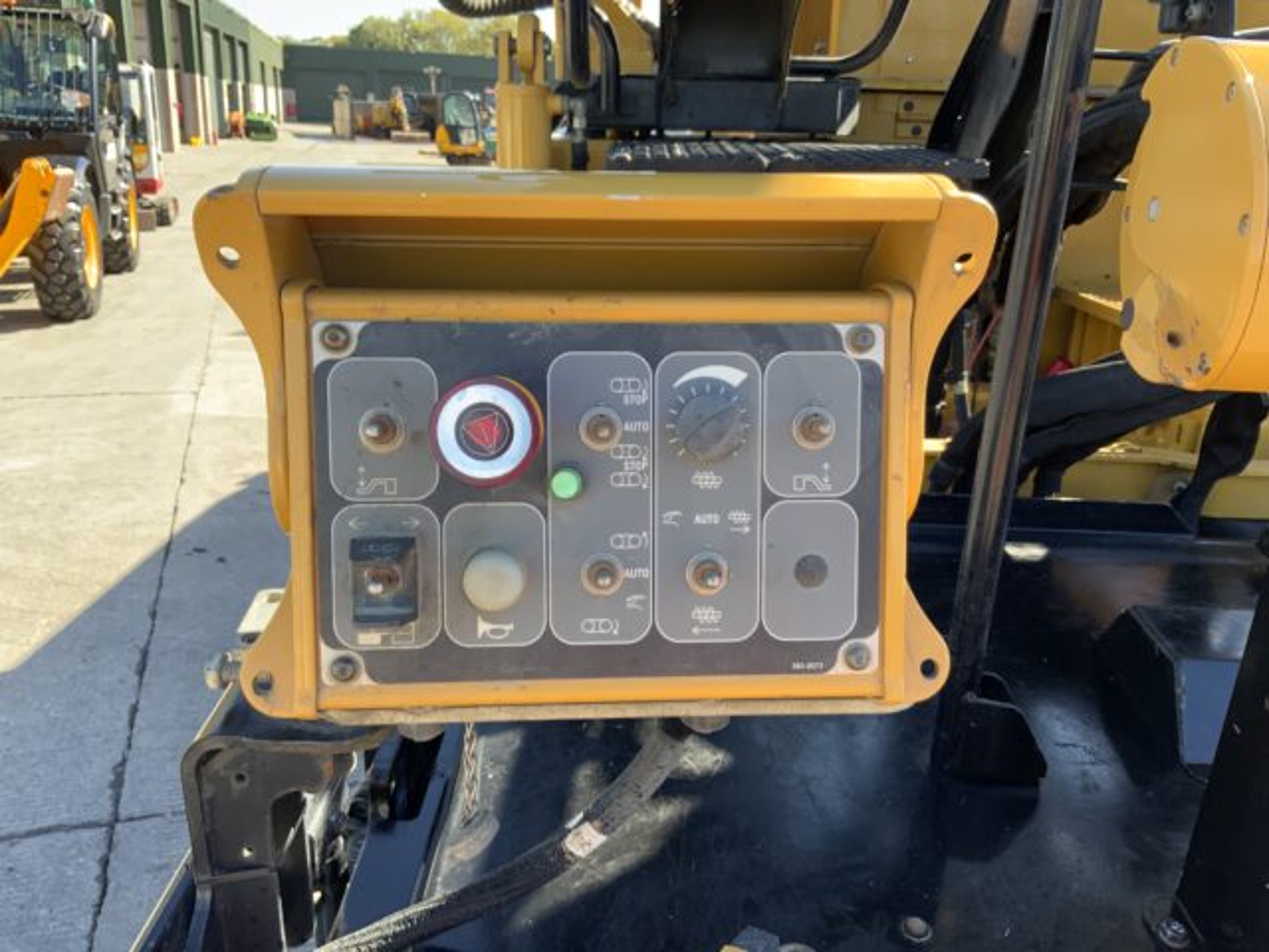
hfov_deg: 61.7
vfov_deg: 48.2
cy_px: 476
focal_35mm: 29
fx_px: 1063
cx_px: 634
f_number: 1.8
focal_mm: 3
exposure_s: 1/232
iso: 16
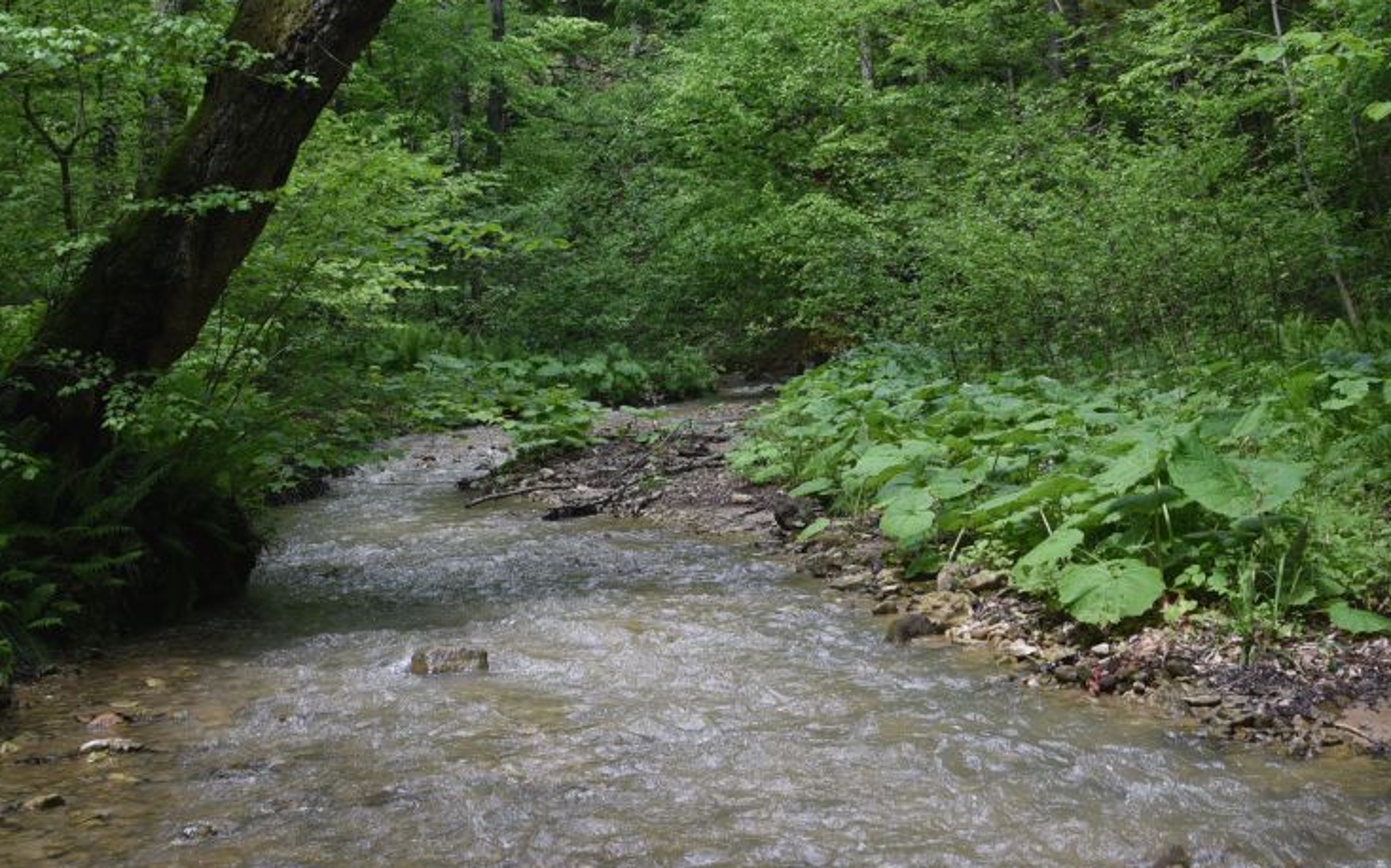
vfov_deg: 22.8
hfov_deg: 36.3
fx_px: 2122
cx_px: 703
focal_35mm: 56
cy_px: 196
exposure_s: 1/125
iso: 320
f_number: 7.1
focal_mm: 31
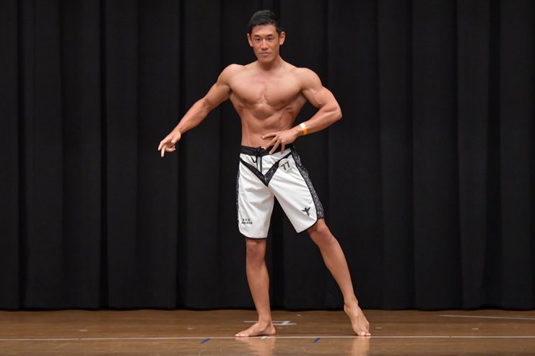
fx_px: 3728
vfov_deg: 5.5
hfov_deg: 8.2
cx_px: 273
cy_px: 181
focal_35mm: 251
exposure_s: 1/400
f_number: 5.6
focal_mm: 160
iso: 6400
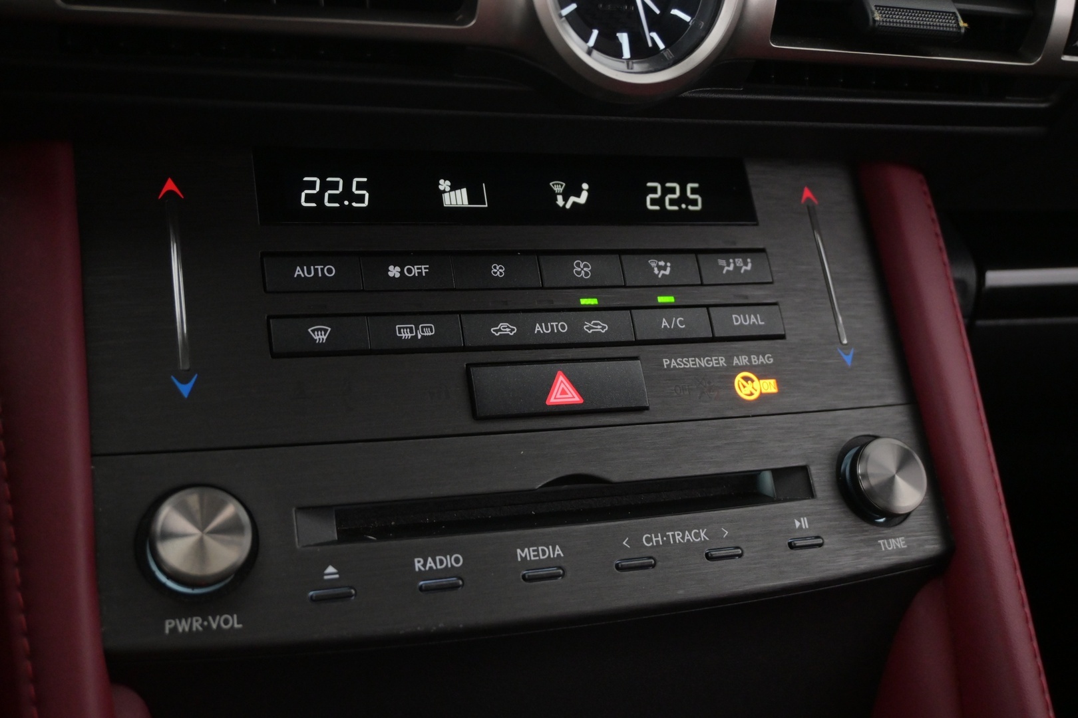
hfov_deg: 48.7
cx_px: 539
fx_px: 1190
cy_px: 359
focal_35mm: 40
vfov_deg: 33.6
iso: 2800
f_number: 4.5
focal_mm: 26.5
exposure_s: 1/40
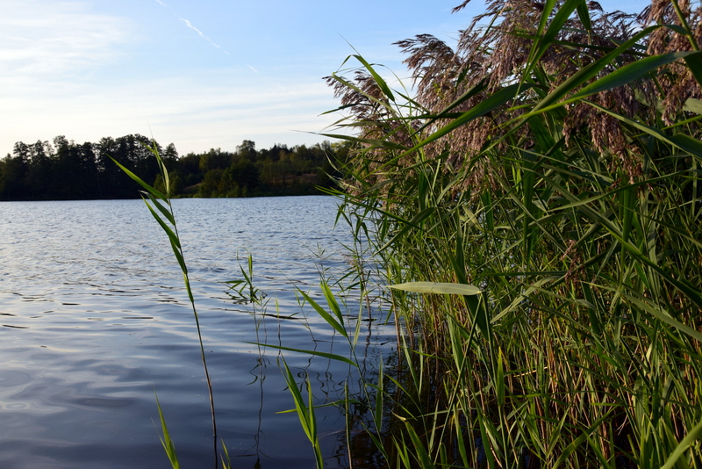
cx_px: 351
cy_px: 234
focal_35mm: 38
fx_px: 731
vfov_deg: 35.5
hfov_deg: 51.3
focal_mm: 25
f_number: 10
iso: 400
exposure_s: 1/320
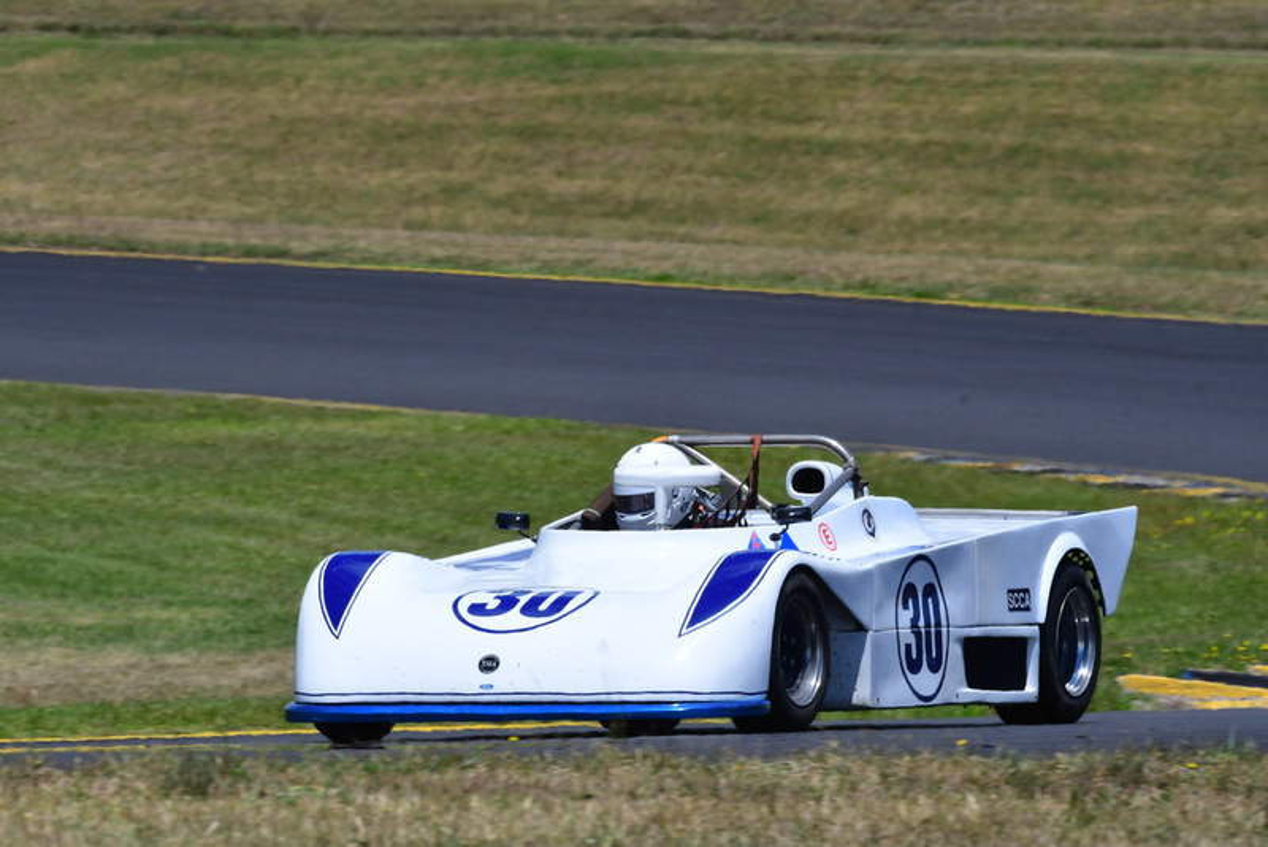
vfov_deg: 2.7
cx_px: 634
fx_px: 17969
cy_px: 424
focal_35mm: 510
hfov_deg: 4.0
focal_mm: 340
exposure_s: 1/640
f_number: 14
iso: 400
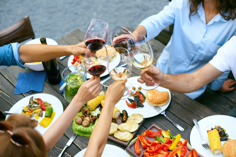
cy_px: 78
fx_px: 328
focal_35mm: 50
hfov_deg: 39.6
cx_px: 118
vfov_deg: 27.0
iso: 400
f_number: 3.2
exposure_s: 1/400
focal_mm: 50
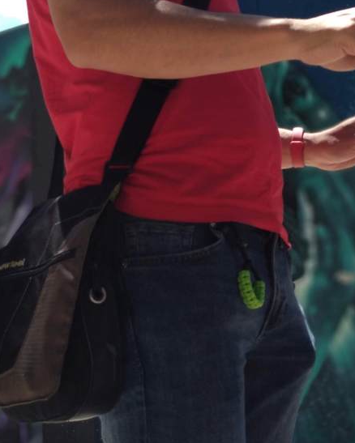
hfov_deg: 16.2
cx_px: 230
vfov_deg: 19.7
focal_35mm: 95
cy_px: 31
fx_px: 1247
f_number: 2.6
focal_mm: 5.99
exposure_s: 1/581
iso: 100
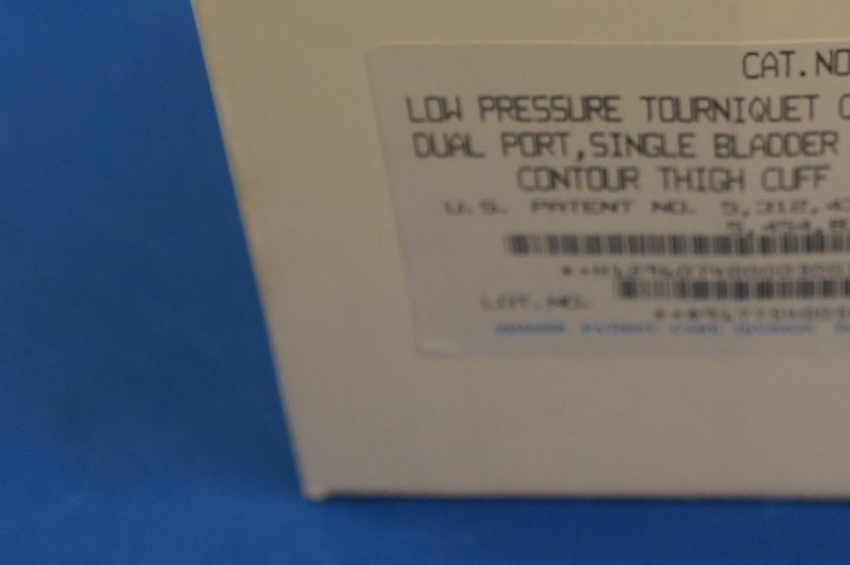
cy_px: -108
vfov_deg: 12.3
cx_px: 740
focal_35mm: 109
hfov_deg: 18.5
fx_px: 2571
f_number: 4
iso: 400
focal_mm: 26
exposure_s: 1/60
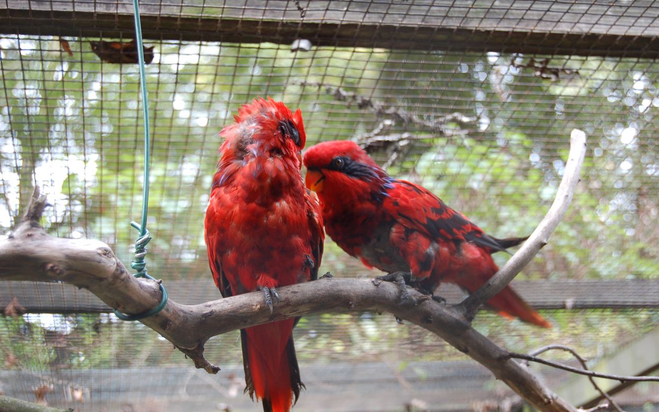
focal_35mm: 62
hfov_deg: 33.0
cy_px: 214
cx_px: 331
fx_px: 1113
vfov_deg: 21.0
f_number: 5
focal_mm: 40
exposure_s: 1/60
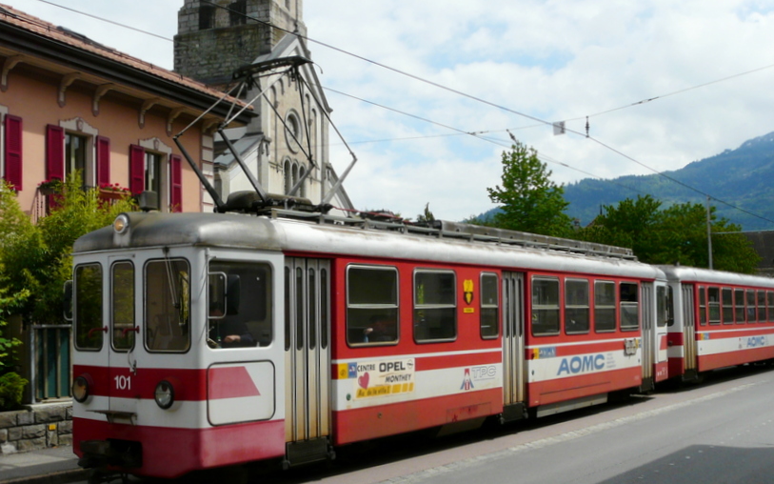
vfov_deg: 29.8
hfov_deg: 46.2
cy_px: 286
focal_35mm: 43
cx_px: 377
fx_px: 907
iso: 100
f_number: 6.3
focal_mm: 5.4
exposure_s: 1/400
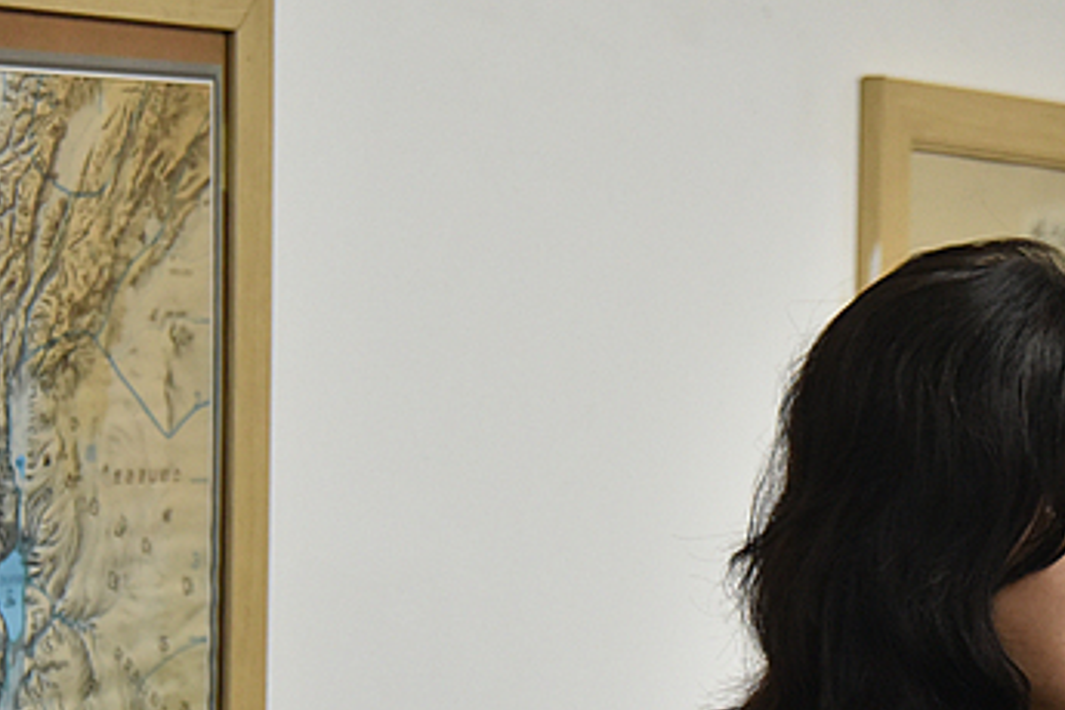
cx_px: 1127
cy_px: 548
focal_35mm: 227
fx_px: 6715
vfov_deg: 6.0
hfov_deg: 9.0
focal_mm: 98
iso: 2500
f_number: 5.3
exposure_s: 1/125
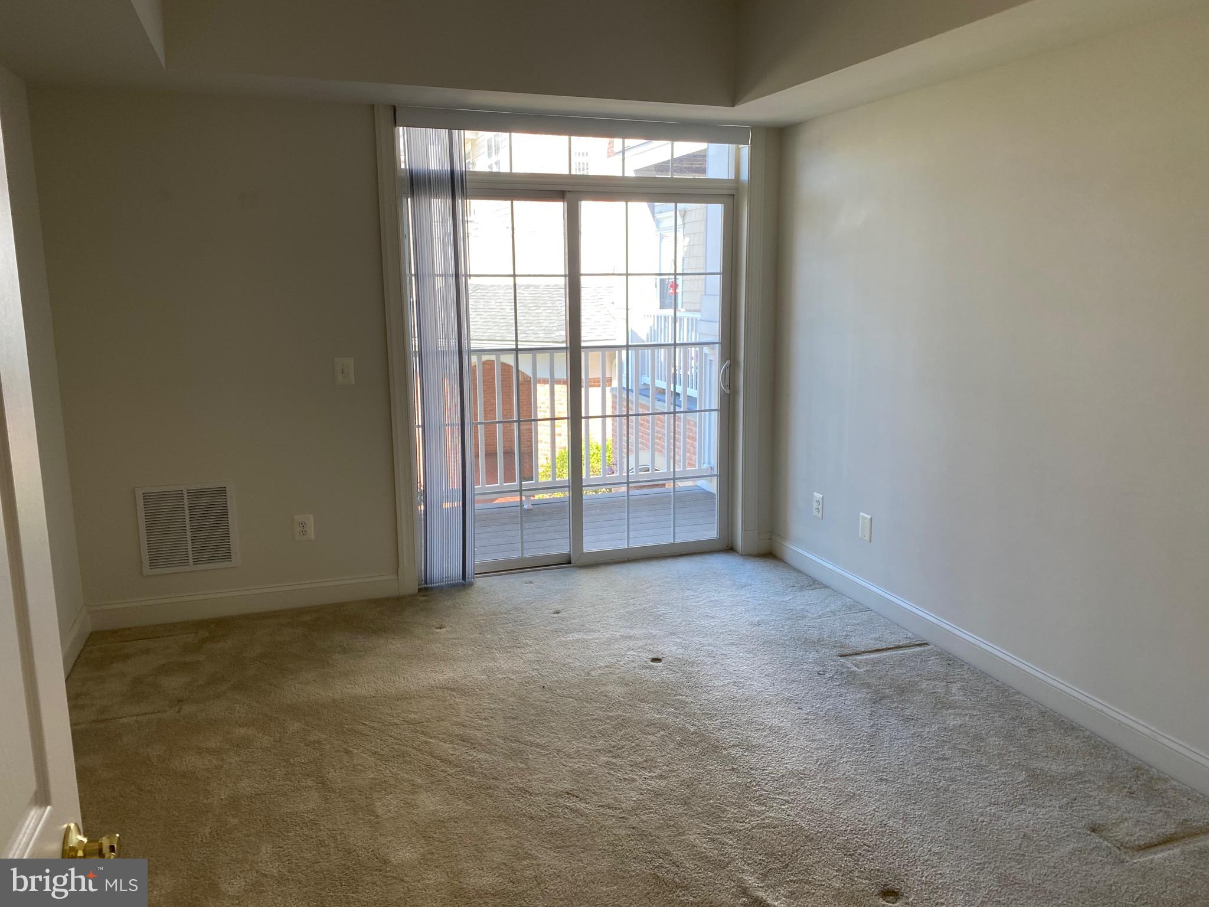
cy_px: 454
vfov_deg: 53.1
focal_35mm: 26
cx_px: 604
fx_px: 908
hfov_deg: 67.3
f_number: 1.8
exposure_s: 1/122
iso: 40
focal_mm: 4.25
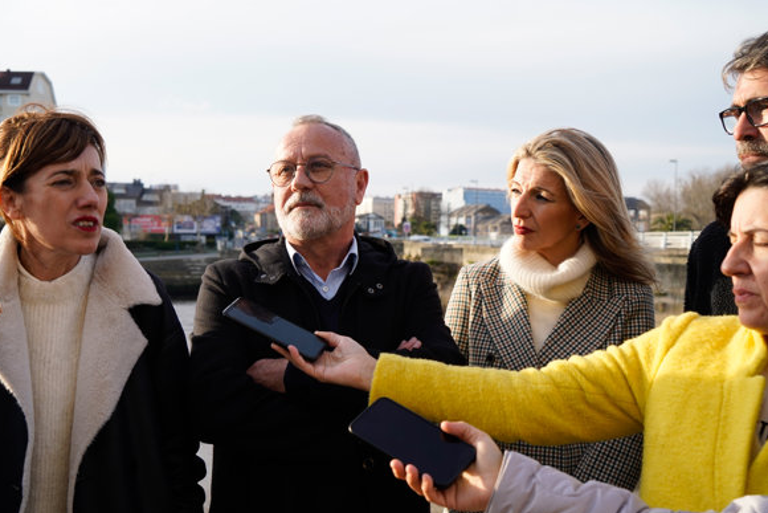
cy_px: 293
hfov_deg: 44.3
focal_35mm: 44
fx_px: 939
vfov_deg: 30.5
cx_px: 322
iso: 400
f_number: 5.6
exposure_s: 1/640
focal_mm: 37
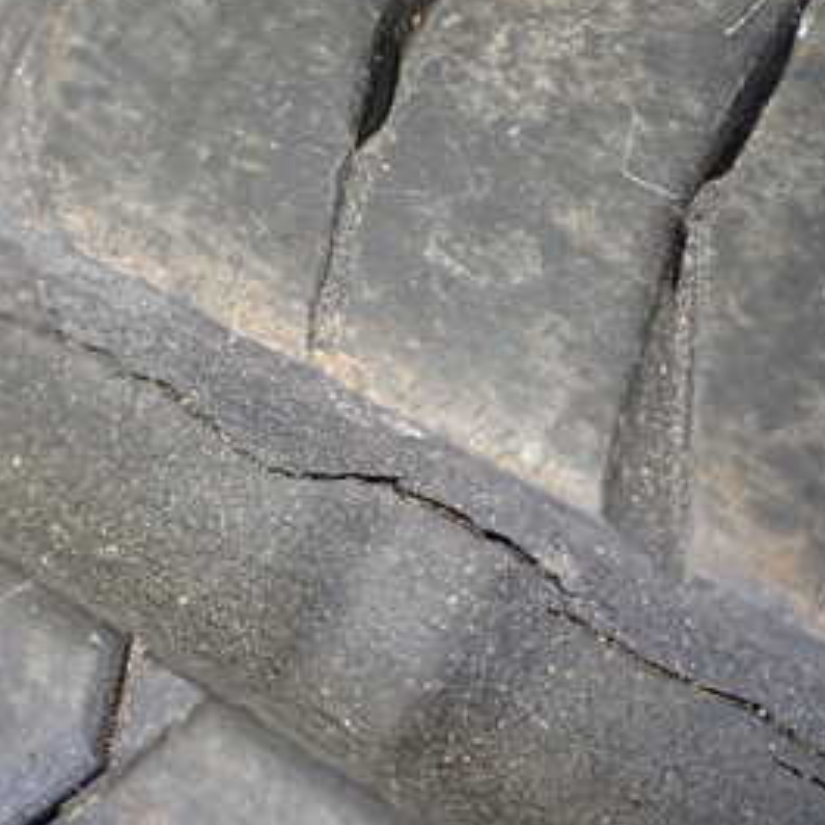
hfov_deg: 28.4
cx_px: 283
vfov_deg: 28.6
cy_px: 433
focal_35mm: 60
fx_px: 1618
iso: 400
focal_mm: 5.4
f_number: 2.3
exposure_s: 1/125
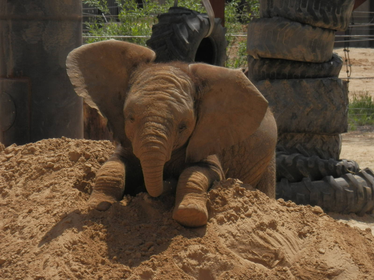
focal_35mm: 302
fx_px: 3263
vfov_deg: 4.9
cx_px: 187
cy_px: 140
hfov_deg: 6.6
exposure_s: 1/320
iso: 80
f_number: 6.5
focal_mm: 53.9
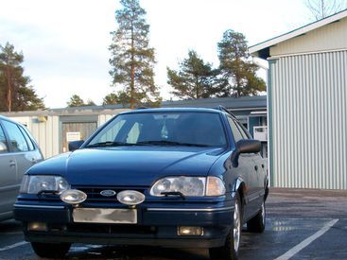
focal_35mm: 61
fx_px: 611
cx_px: 182
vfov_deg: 23.9
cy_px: 174
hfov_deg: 31.7
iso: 80
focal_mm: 6.3
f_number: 3.1
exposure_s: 1/125
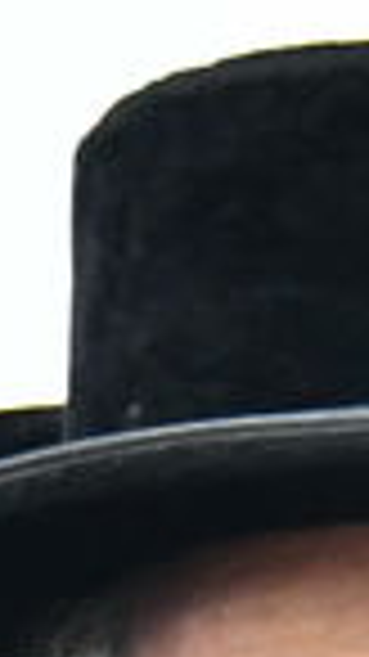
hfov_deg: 1.2
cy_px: 1582
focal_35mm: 1004
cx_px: -508
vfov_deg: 2.1
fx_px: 17484
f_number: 5.6
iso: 2500
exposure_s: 1/160
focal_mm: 100
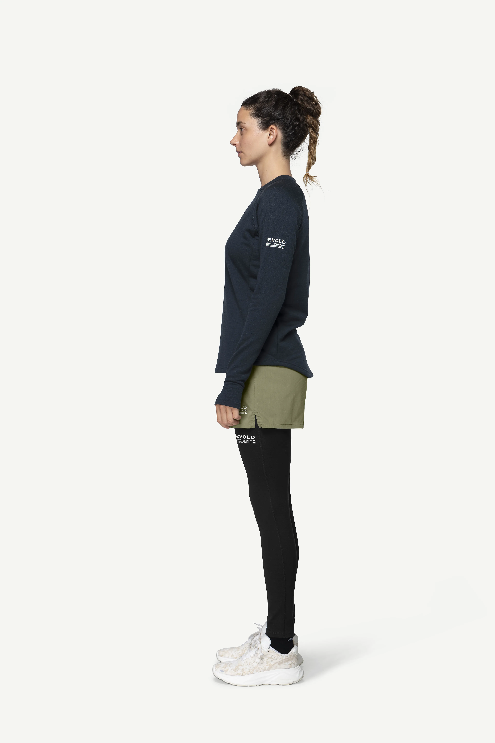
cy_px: 372
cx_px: 248
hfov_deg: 19.5
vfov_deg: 28.8
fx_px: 1444
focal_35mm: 70
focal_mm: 70
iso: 100
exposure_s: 1/50
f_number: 6.3
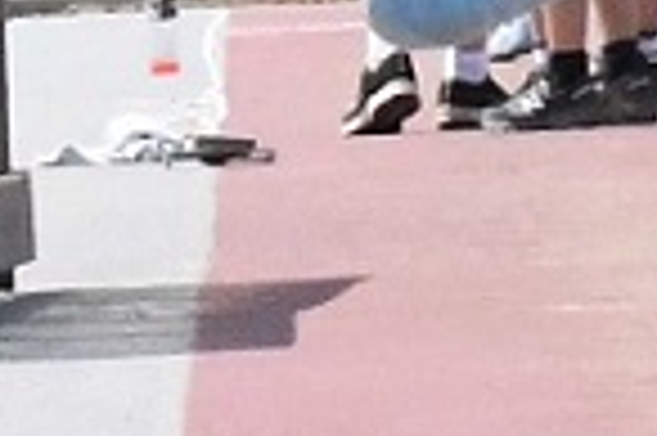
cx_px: 1413
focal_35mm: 723
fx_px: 13180
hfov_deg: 2.8
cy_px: -474
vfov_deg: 1.9
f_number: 20
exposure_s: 1/1250
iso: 5000
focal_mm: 70
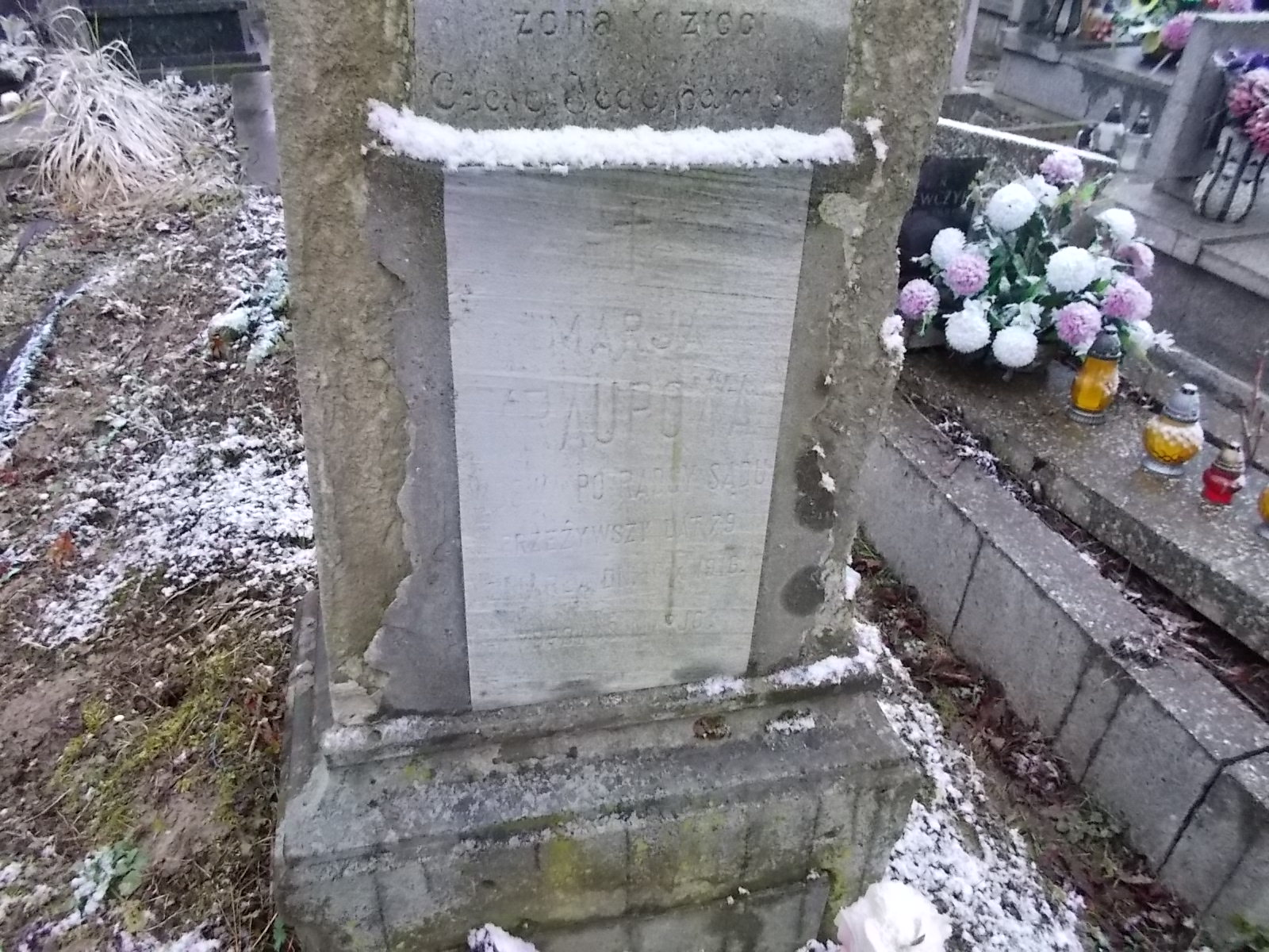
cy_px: 476
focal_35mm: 26
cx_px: 634
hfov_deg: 67.3
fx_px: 953
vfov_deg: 53.1
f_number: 3.2
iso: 400
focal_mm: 4.6
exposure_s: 1/60
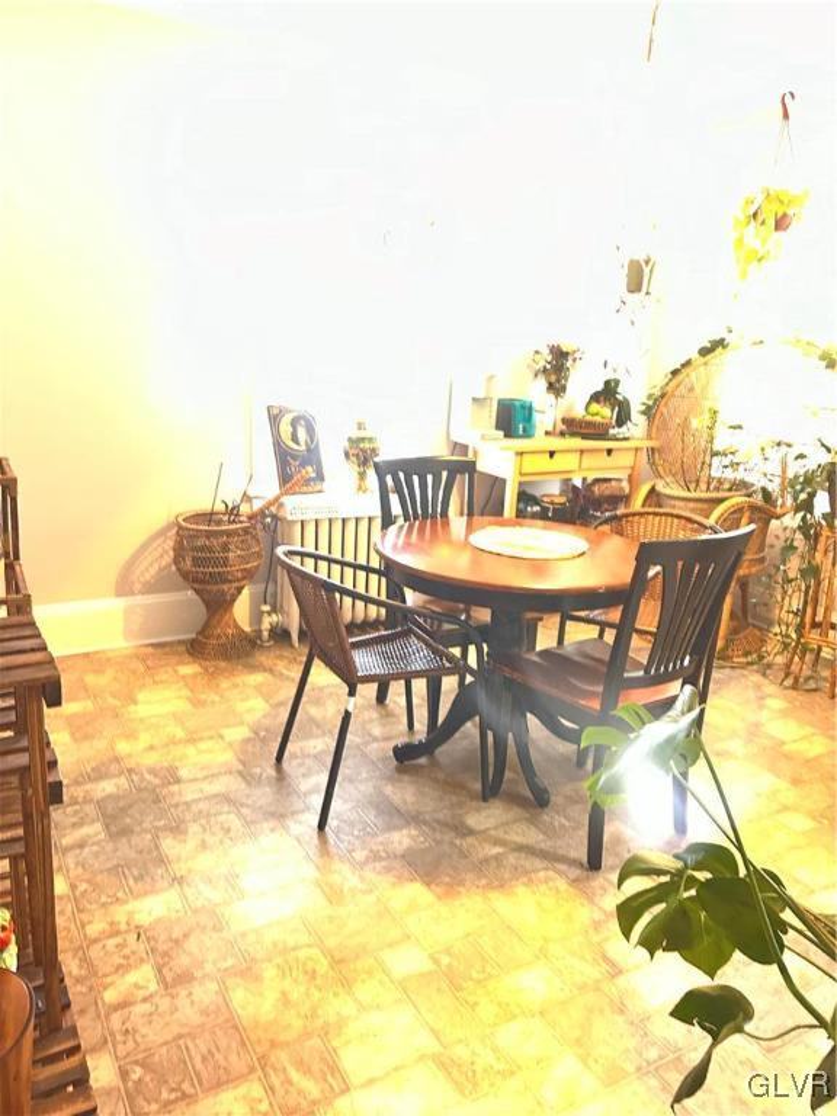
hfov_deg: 53.1
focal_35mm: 26
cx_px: 418
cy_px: 558
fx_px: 838
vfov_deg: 67.3
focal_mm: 5.7
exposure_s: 1/16
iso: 1000
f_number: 1.5
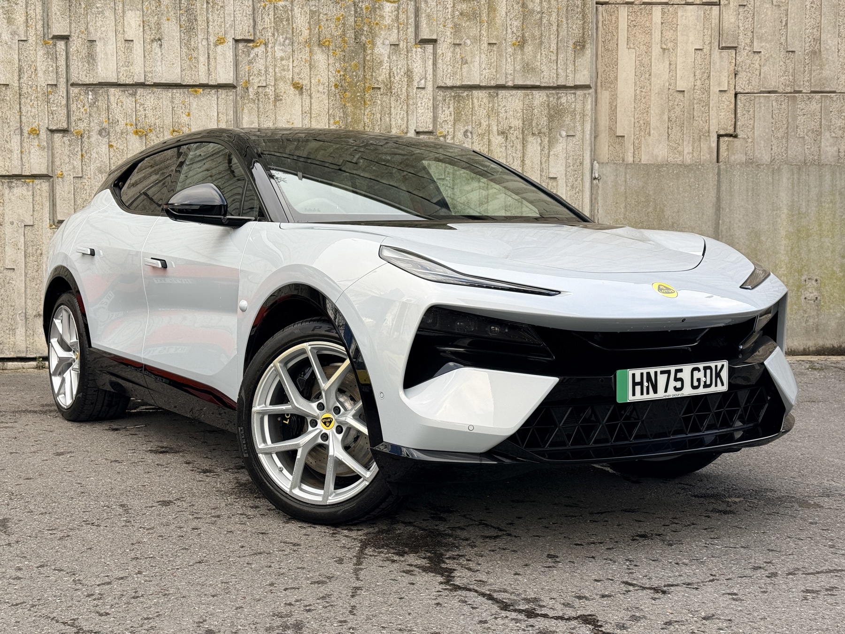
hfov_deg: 39.7
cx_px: 422
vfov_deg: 30.3
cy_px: 317
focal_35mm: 48
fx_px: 1172
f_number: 1.78
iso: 64
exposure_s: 1/545
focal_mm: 6.76
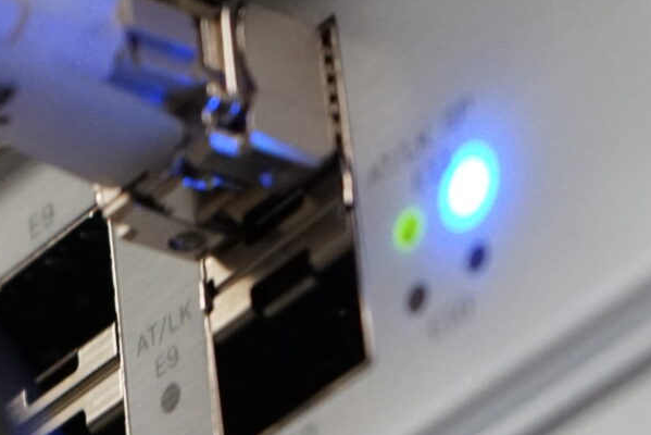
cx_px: -233
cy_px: 526
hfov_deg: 8.6
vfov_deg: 5.8
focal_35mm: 235
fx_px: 4251
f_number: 5
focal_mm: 55
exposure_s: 1/60
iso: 2500
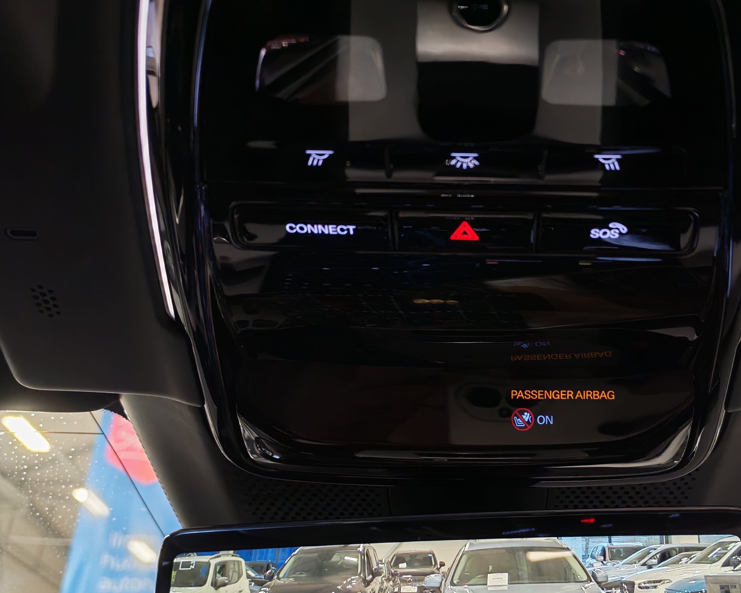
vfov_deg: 34.0
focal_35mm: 44
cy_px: 361
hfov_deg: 41.3
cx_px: 508
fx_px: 965
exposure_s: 1/100
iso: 1397
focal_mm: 6.12
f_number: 1.9
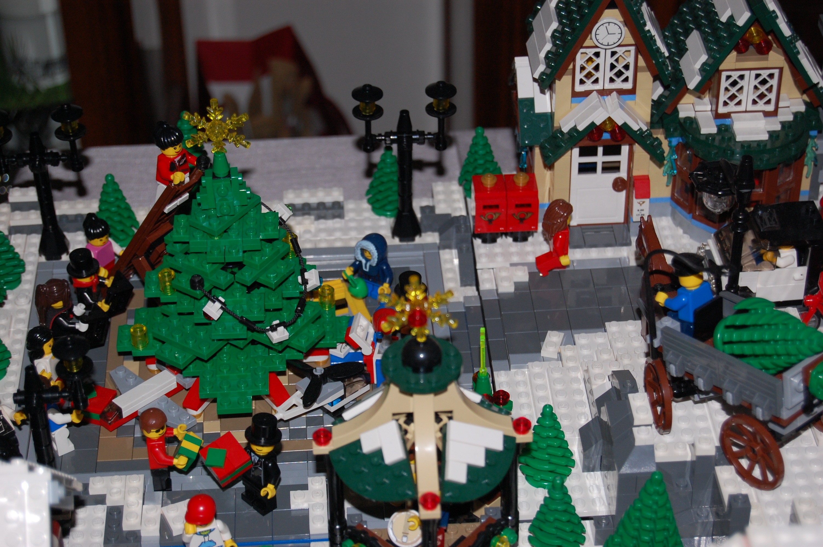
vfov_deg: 16.5
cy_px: 274
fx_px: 1884
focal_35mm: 82
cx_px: 412
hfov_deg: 24.6
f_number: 5.6
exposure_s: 1/60
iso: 400
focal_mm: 55
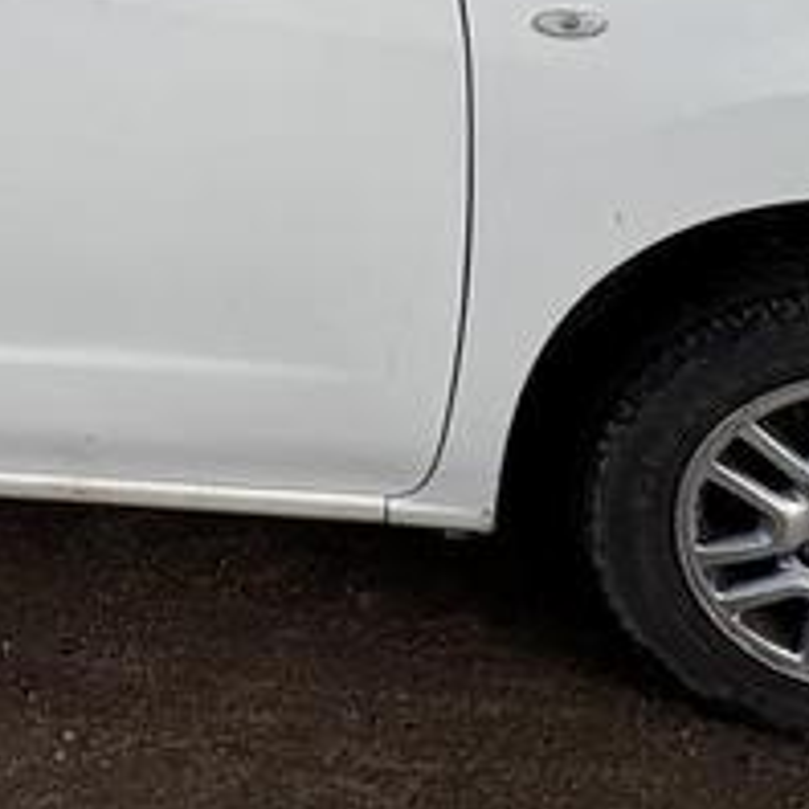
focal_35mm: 56
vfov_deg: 25.9
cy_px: -257
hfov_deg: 27.9
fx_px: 1481
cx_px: -78
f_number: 2.2
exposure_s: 1/1637
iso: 50
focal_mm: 2.22
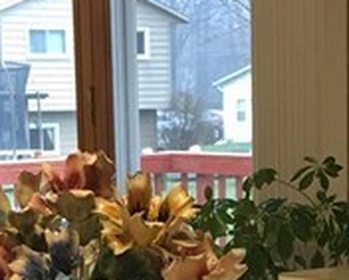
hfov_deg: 11.7
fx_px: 1705
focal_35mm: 165
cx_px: 224
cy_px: 417
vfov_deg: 9.1
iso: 50
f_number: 2.2
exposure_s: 1/15
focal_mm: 4.15
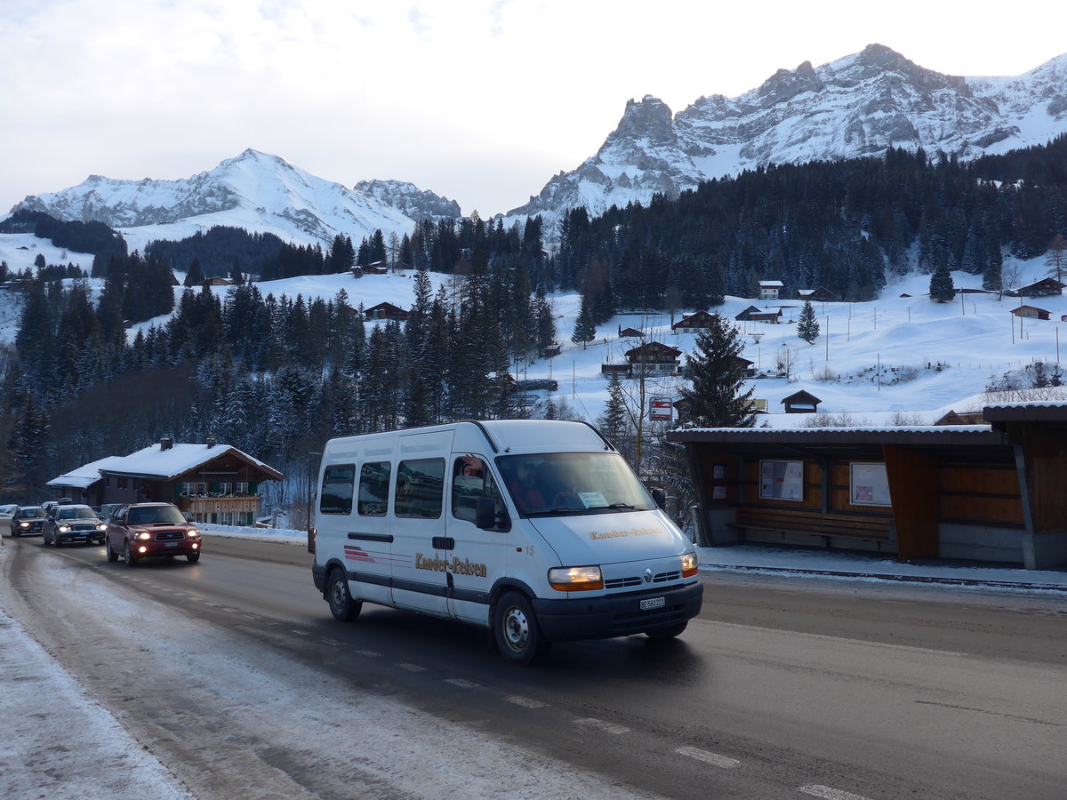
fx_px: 894
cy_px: 400
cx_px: 534
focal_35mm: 29
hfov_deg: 61.7
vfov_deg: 48.2
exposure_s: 1/400
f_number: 2.8
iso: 80
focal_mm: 6
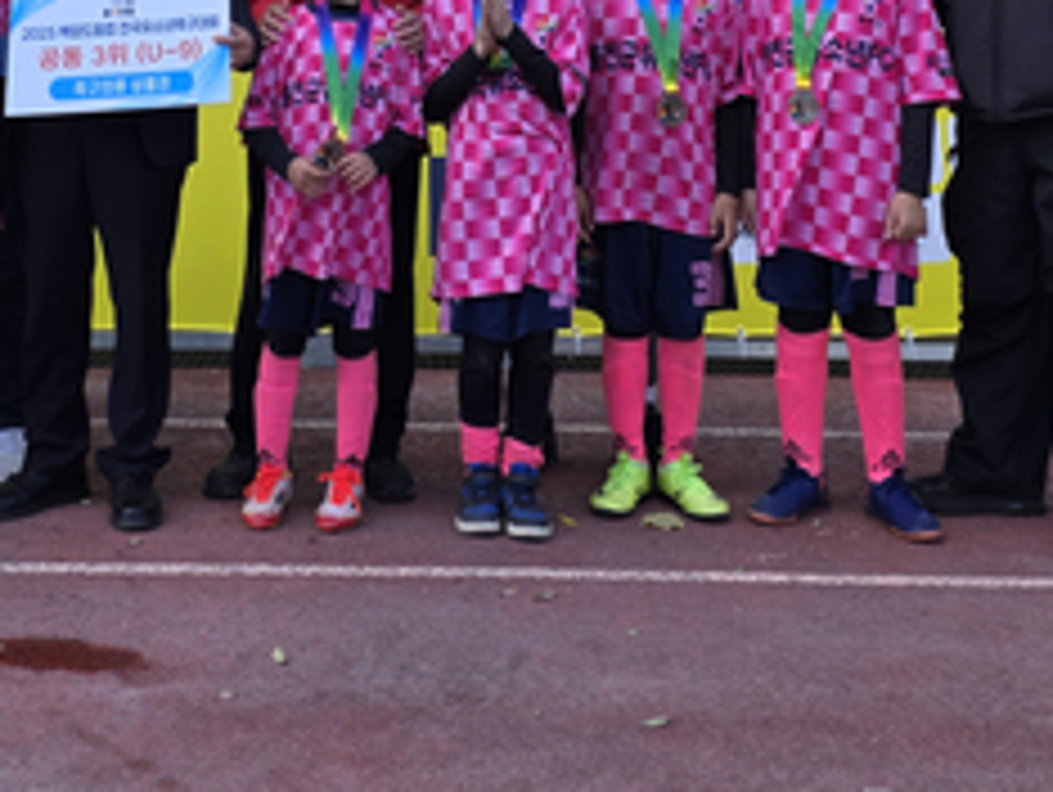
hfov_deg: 34.5
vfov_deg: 24.7
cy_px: -94
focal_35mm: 55
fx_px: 1675
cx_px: 333
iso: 80
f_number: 1.7
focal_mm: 6.25
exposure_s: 1/1339
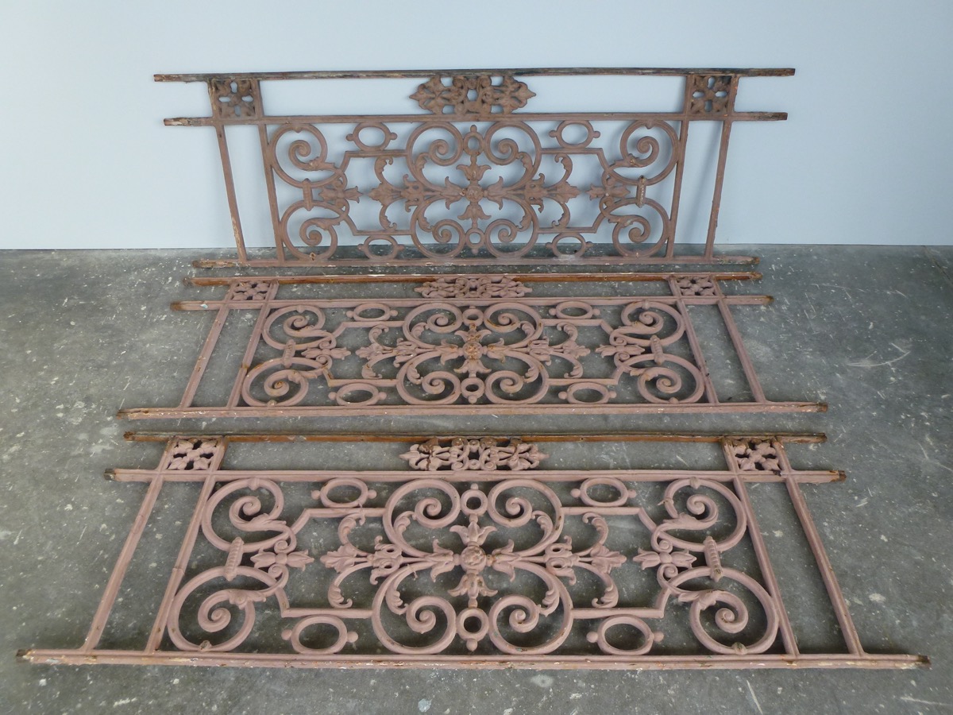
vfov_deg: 53.1
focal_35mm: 26
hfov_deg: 67.3
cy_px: 358
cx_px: 476
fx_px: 716
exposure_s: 1/60
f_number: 3.4
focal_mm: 4.7
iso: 160
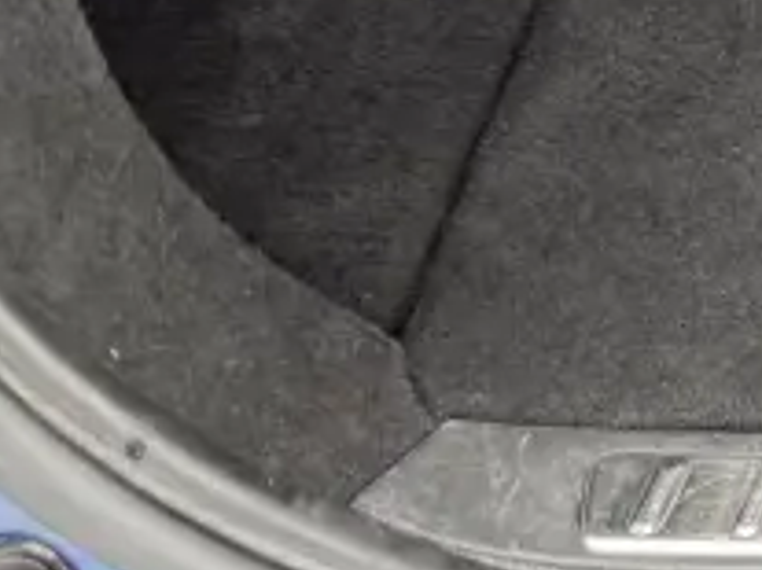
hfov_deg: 9.0
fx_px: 3674
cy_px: -776
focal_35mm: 167
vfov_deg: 8.2
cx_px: 2466
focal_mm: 6.76
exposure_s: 1/117
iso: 200
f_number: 1.78
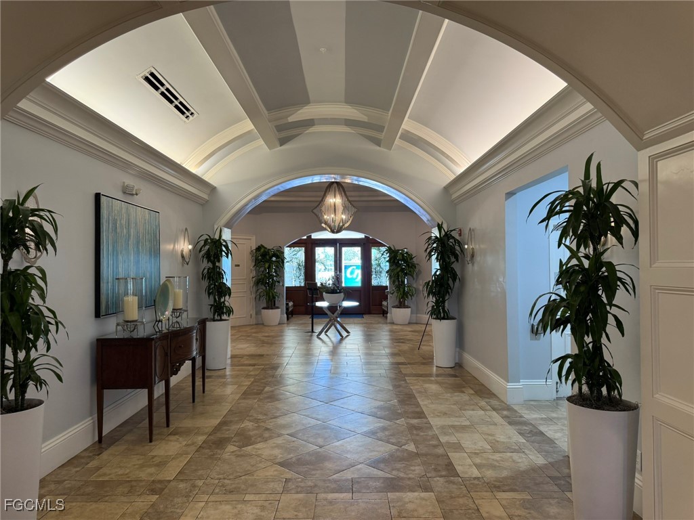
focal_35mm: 24
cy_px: 260
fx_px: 481
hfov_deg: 71.6
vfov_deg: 56.8
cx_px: 347
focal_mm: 6.76
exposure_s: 1/60
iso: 160
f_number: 1.78
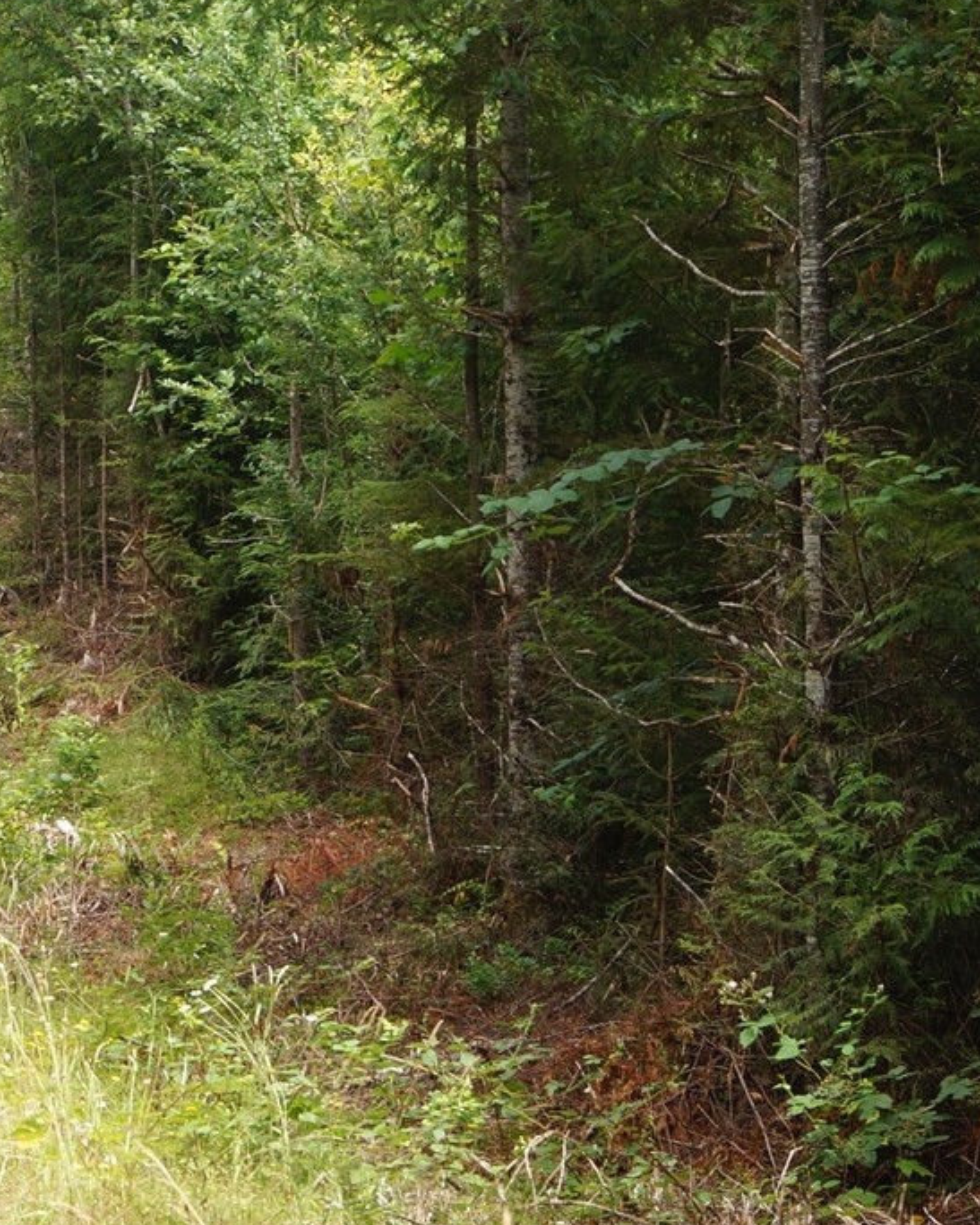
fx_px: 4430
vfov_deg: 15.7
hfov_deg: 12.0
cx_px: -493
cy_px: 828
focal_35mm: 122
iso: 100
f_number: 9
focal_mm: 35
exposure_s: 1/80
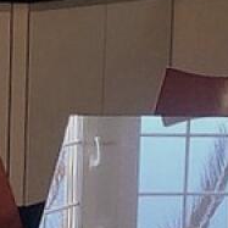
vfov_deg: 10.9
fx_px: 1185
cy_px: 2
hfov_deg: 10.5
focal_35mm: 159
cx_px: 380
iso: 20
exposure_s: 1/251
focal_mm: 3.99
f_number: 1.8
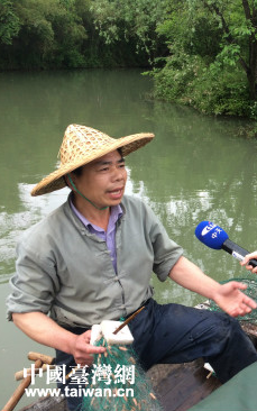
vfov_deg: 47.2
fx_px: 470
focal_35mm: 42
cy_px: 202
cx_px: 276
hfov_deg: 28.1
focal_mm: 4.15
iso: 40
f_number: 2.2
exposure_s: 1/100
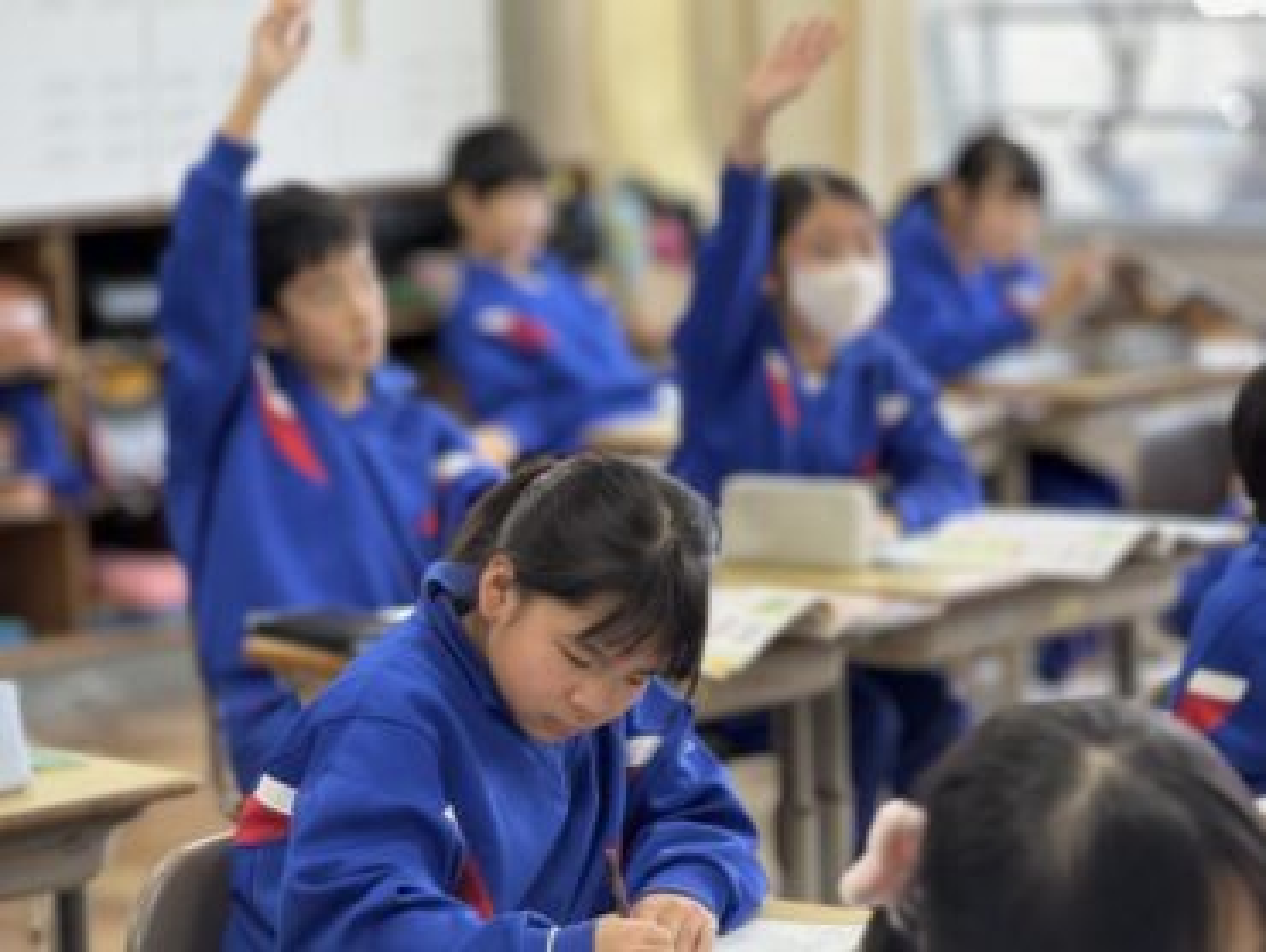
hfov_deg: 16.4
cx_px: 633
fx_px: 4392
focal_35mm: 120
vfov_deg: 12.4
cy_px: 476
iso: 320
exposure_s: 1/120
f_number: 2.8
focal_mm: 15.66
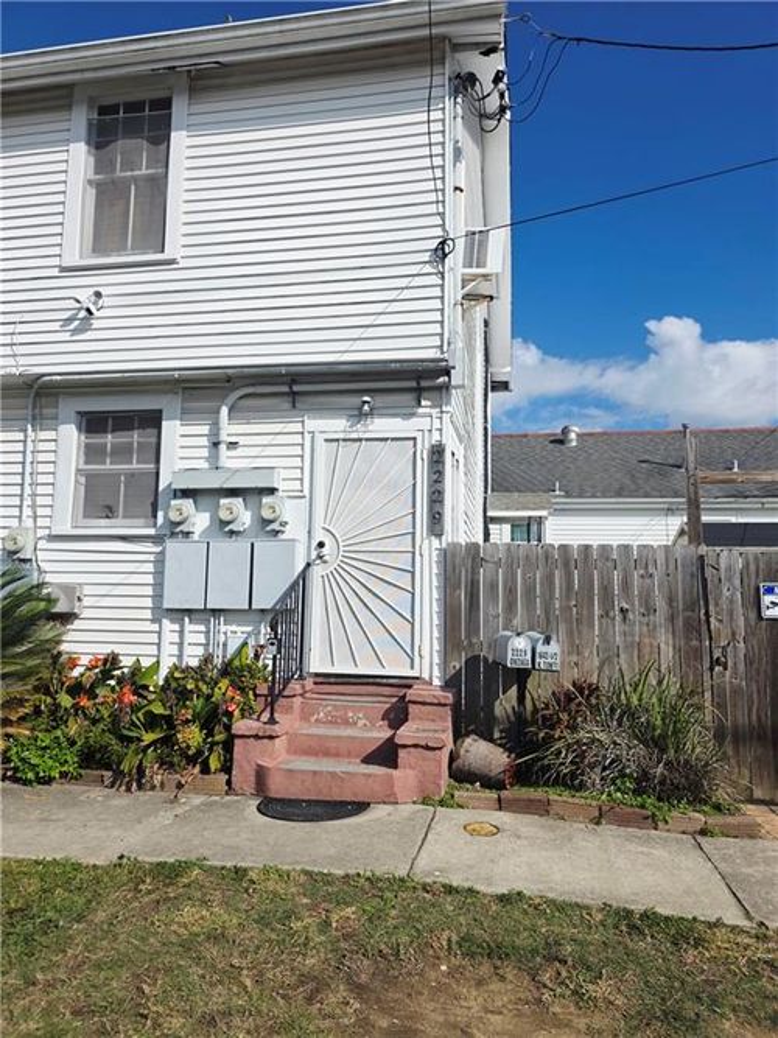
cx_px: 389
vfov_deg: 73.9
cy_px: 519
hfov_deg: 58.9
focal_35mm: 23
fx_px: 689
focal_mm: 6.3
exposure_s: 1/10000
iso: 50
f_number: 1.7
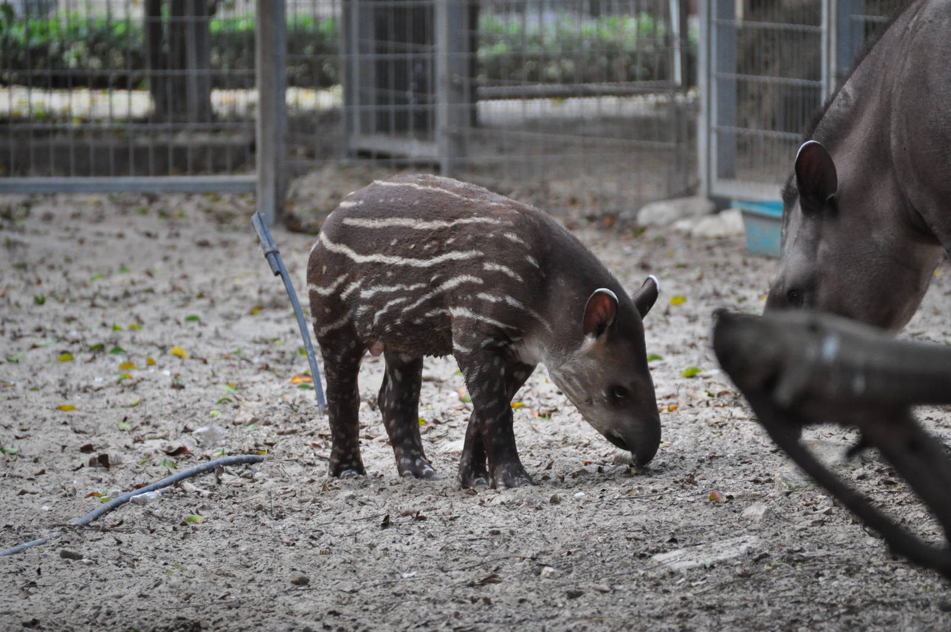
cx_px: 476
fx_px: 11874
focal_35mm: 450
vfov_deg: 3.0
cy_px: 316
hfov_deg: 4.6
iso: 1600
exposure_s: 1/40
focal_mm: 300
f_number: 5.6
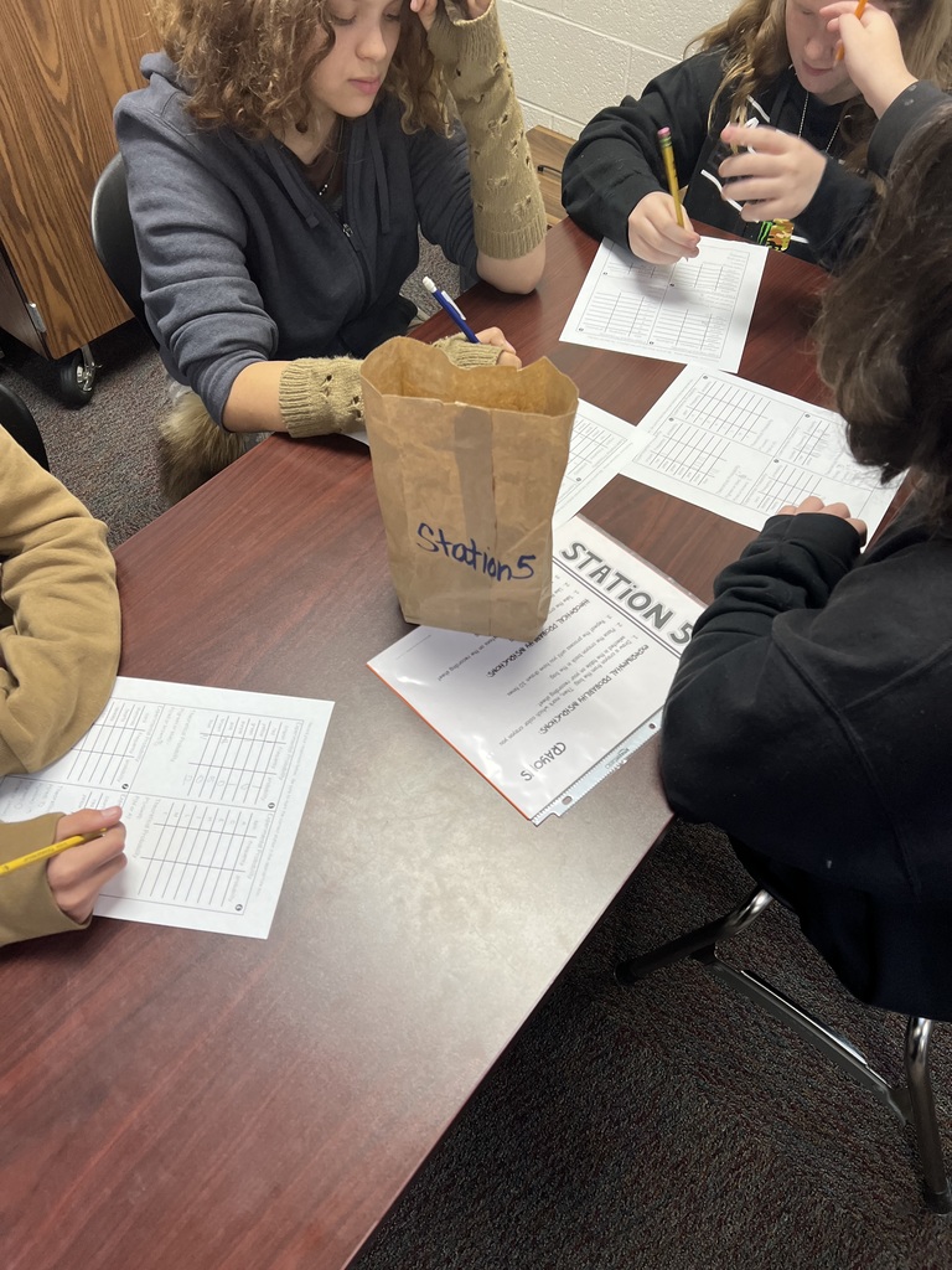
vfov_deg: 67.3
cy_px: 635
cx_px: 476
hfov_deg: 53.1
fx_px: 953
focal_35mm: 26
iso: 125
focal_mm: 5.7
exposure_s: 1/120
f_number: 1.5
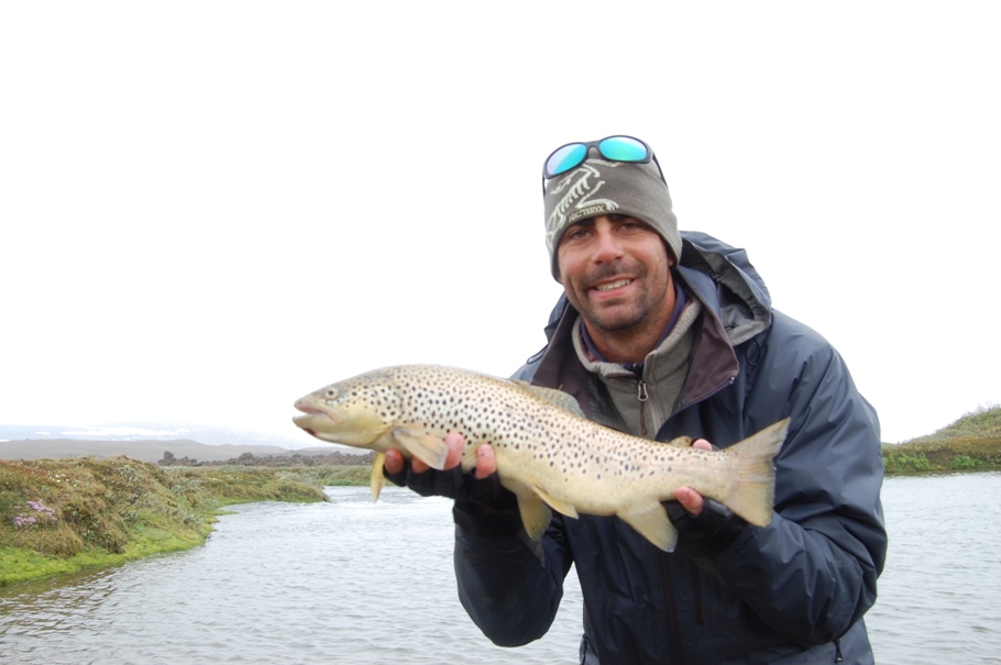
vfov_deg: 38.3
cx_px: 500
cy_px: 332
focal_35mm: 34
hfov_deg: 55.1
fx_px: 958
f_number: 5.6
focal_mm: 23
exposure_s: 1/125
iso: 200
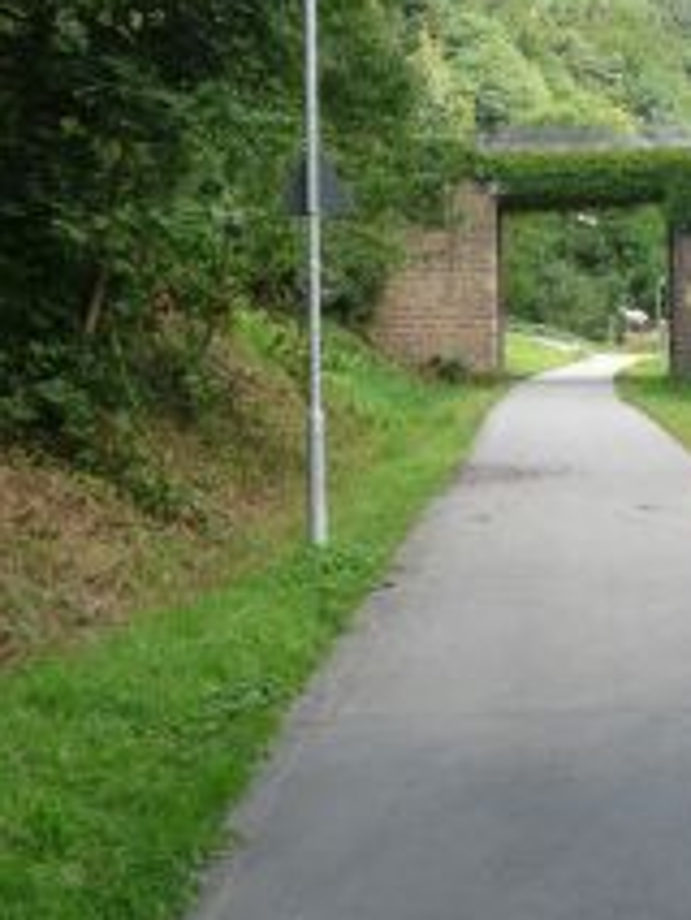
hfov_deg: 20.1
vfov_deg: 26.9
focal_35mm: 72
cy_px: 350
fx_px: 1914
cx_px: 613
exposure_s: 1/200
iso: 100
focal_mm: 5.2
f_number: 4
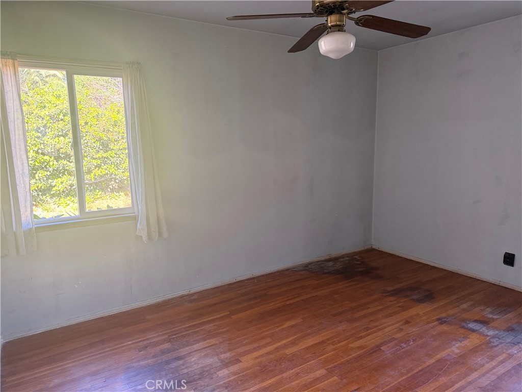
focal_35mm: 24
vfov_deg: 56.8
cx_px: 261
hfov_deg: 71.6
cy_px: 196
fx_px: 362
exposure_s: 1/60
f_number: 1.78
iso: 250
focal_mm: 6.76
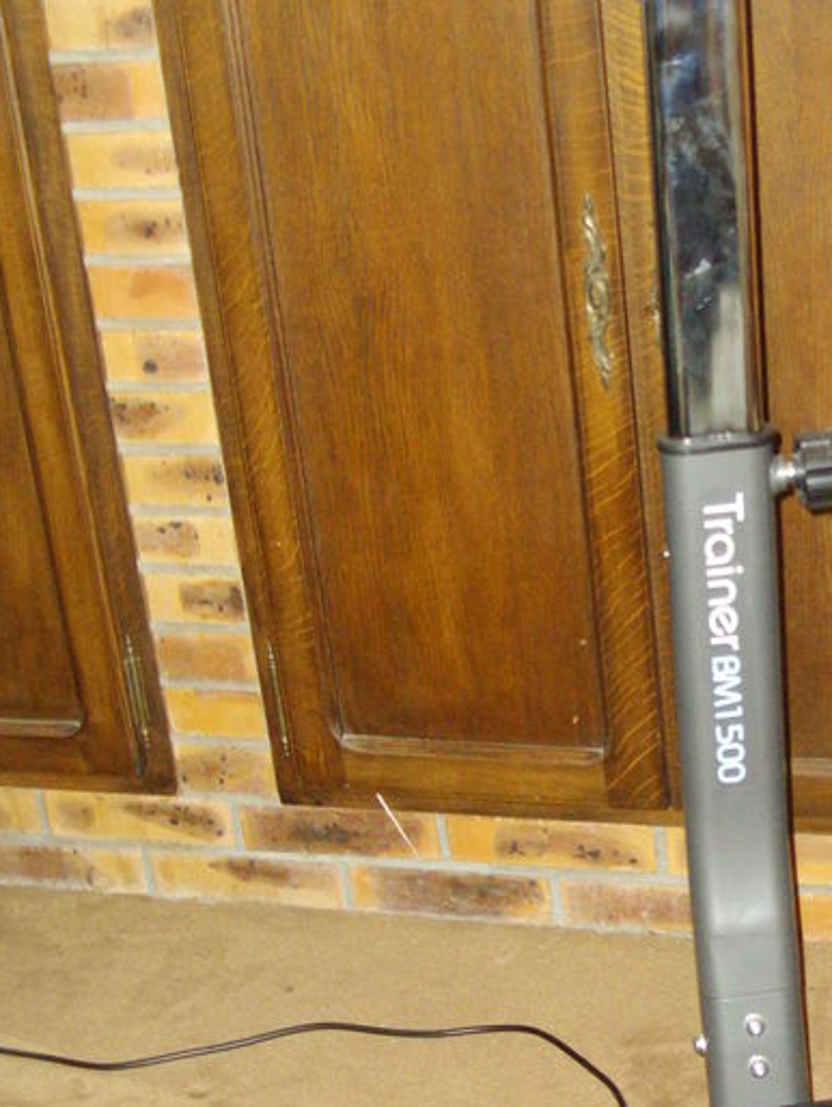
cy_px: 629
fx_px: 2241
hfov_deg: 20.8
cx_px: 675
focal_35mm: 70
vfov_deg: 27.7
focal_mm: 6
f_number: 2.7
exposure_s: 1/50
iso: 268
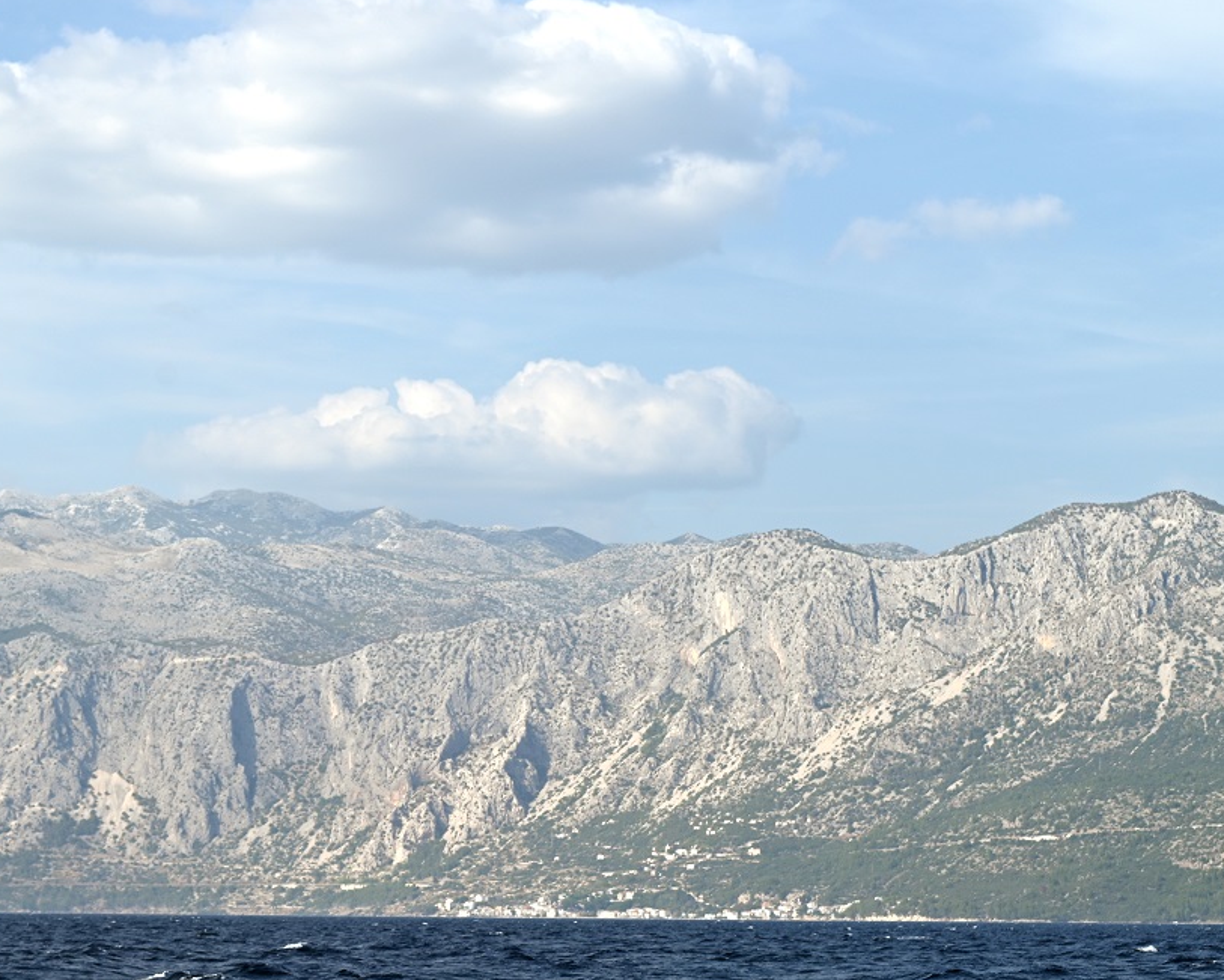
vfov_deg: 14.7
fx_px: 3805
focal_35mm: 105
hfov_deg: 18.2
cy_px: 628
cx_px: 452
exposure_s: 1/640
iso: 100
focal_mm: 70
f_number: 6.3
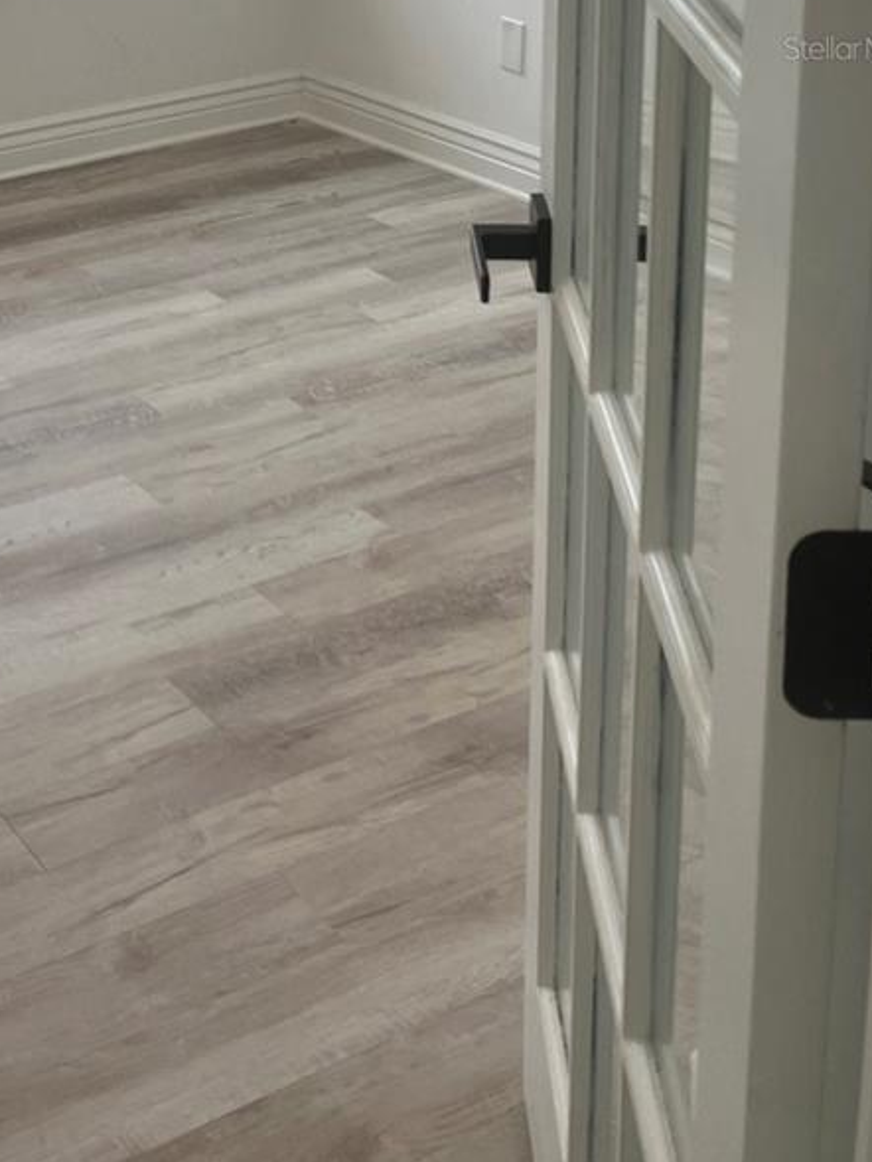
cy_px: 47
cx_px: 36
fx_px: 1914
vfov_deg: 31.6
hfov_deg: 24.7
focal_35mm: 57
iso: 25
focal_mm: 3.99
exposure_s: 1/120
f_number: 1.8
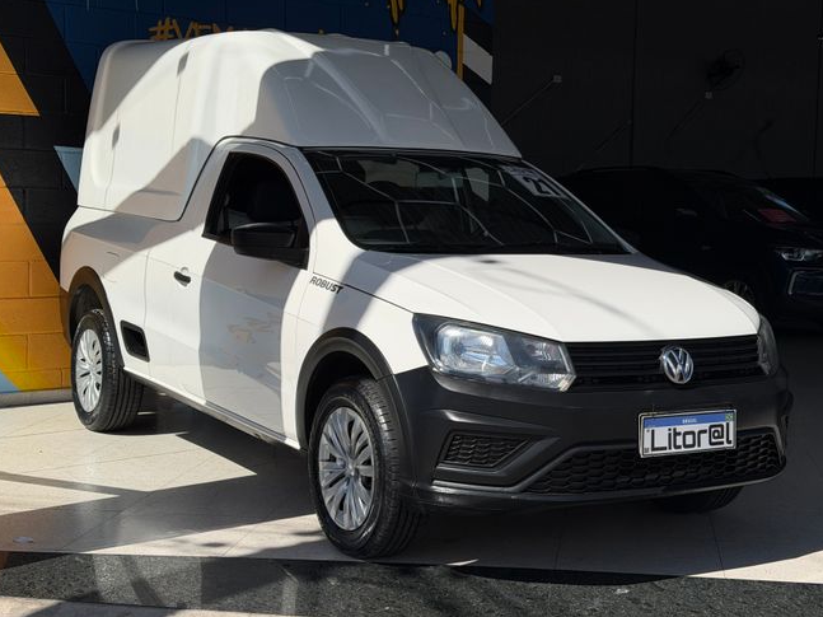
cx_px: 481
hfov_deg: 33.7
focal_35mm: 57
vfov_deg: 25.6
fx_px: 1355
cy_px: 293
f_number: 1.78
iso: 80
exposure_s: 1/13333
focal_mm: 6.76
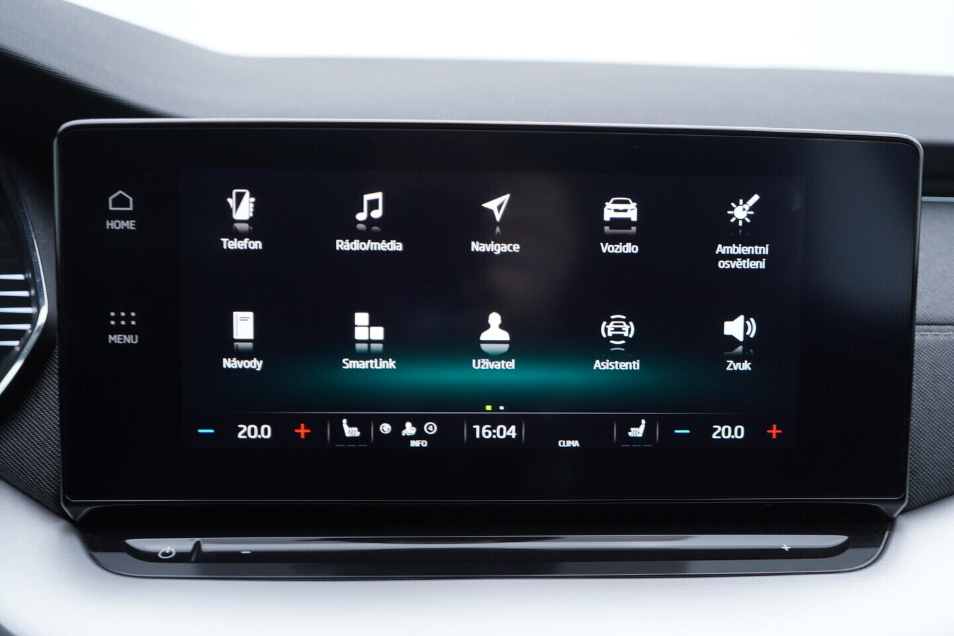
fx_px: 954
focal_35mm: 36
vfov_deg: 36.9
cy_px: 318
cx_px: 477
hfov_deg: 53.1
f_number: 2.8
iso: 160
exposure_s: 1/40
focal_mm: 24
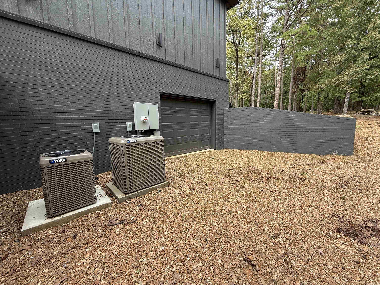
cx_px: 190
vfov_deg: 85.7
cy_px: 142
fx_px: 154
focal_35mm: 14
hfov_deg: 102.1
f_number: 2.2
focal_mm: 2.22
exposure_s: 1/304
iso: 50
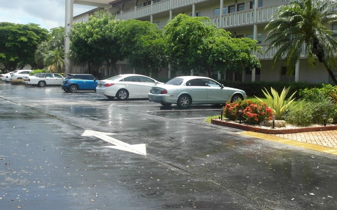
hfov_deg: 44.4
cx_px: 167
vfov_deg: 28.5
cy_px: 89
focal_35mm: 45
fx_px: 413
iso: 80
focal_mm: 9.1
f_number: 4.4
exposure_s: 1/350
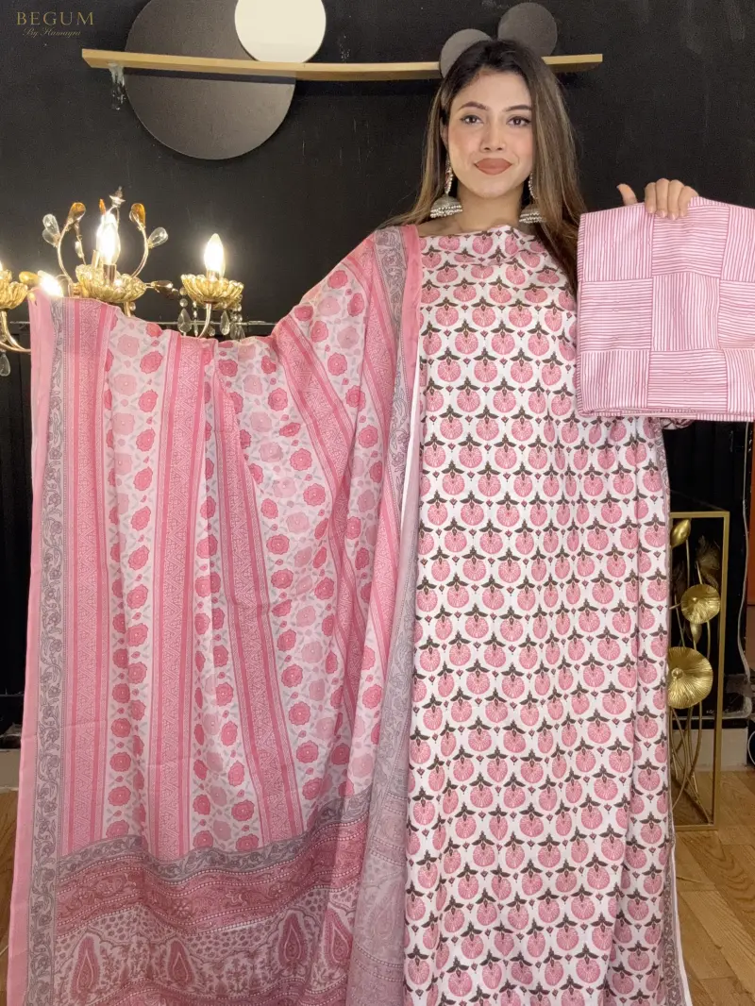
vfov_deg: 73.9
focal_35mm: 23
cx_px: 378
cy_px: 503
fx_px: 669
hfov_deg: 58.9
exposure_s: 1/100
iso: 64
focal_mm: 2.69
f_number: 1.9
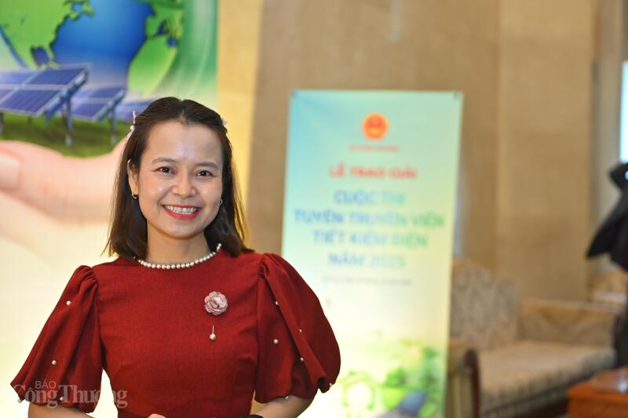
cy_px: 209
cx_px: 314
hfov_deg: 33.4
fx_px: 1046
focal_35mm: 60
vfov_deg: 22.6
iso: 1250
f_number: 3.2
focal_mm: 60
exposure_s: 1/160
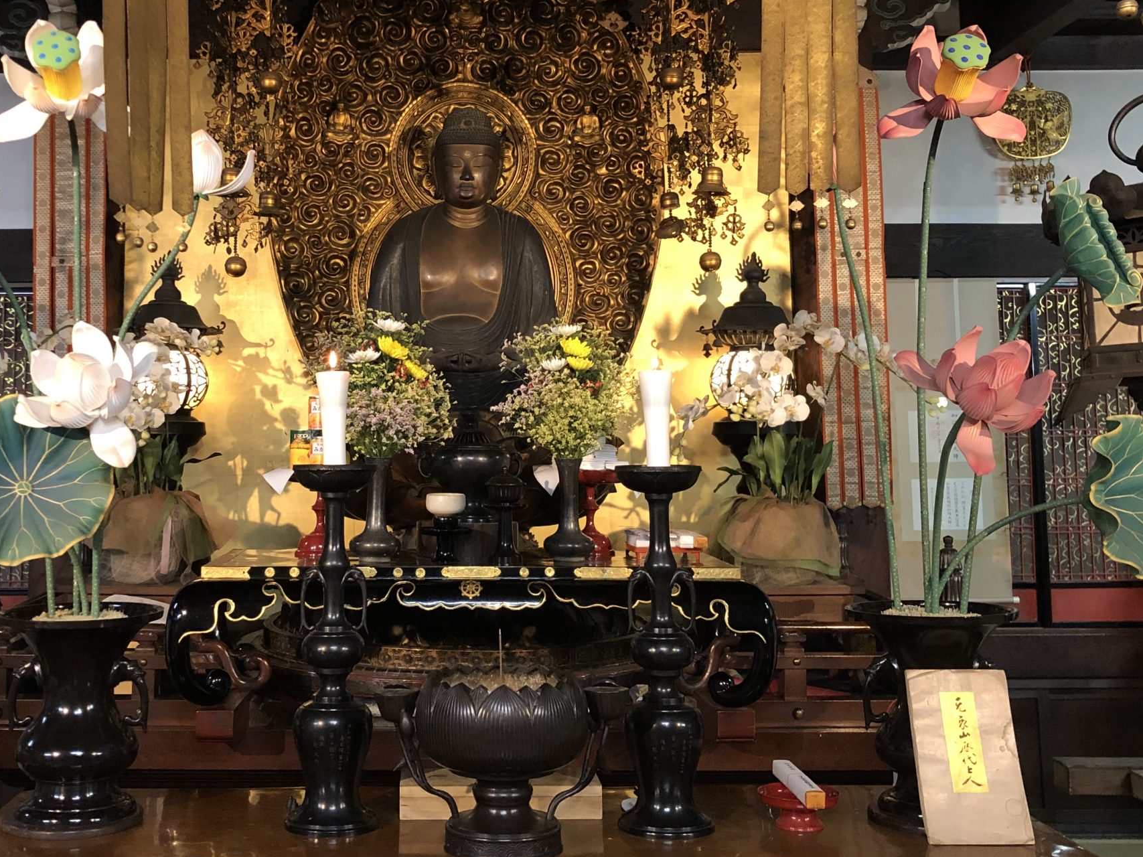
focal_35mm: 42
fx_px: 1387
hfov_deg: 44.5
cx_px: 437
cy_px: 348
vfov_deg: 34.2
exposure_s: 1/15
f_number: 1.8
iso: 80
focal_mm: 4
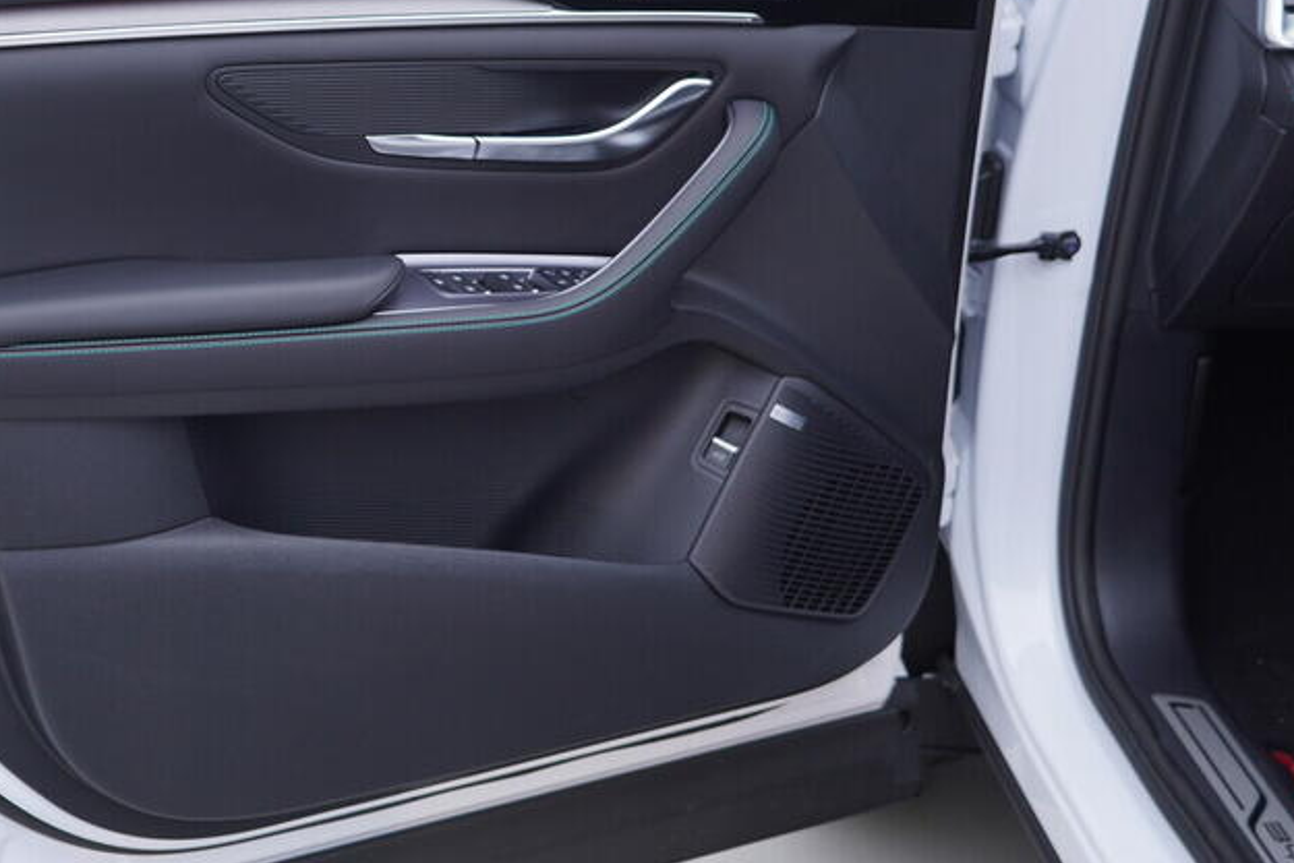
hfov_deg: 33.3
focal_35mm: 59
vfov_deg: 22.9
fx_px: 2121
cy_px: 295
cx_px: 323
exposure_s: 1/50
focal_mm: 24
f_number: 3.2
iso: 125
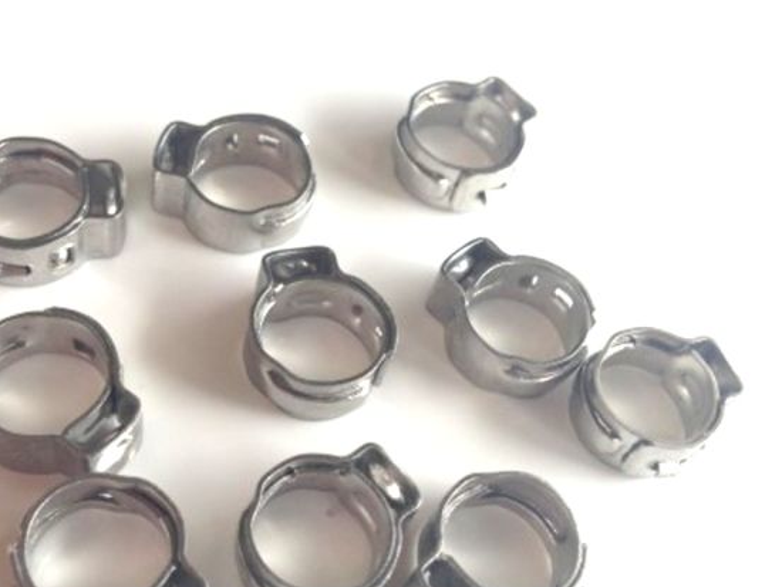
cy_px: 389
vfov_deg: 30.1
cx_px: 340
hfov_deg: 39.6
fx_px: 1085
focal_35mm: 48
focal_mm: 4.13
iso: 50
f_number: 2.4
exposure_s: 1/174
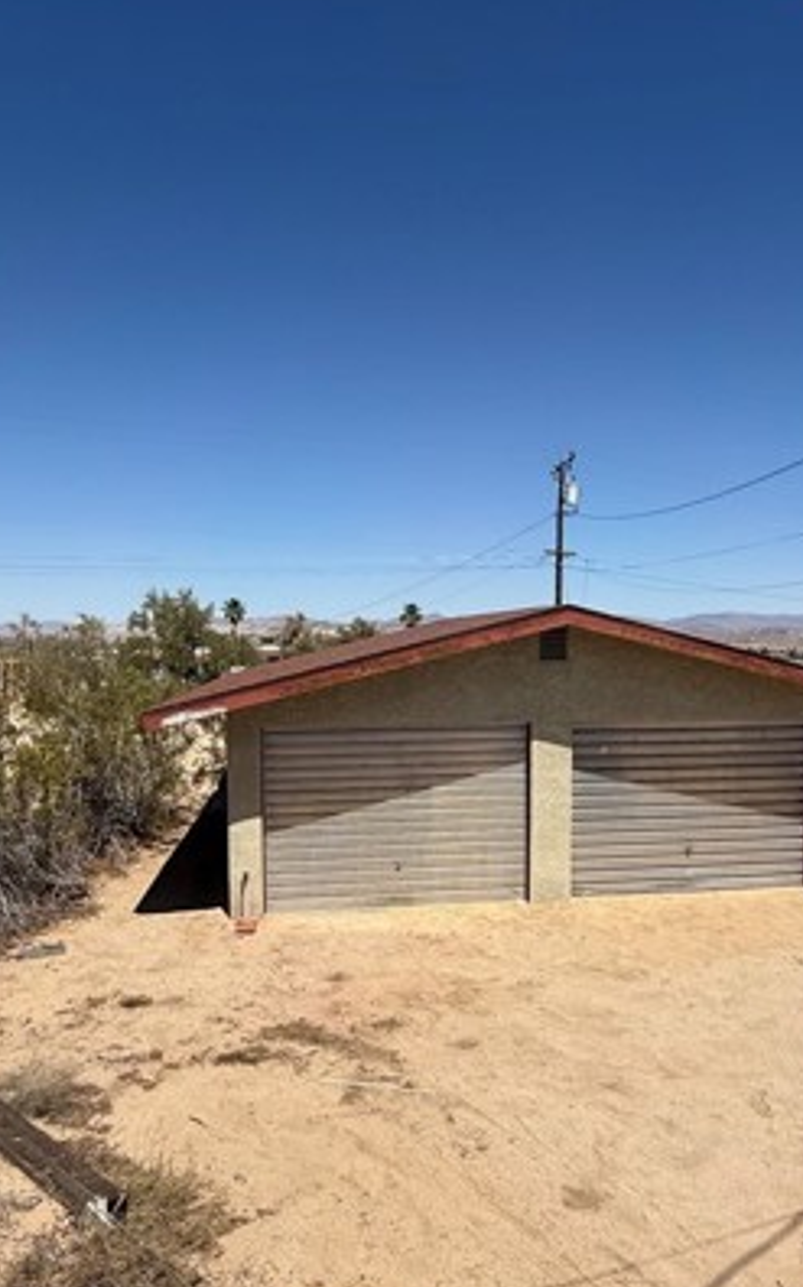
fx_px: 842
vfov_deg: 74.7
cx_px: 436
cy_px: 702
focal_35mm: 24
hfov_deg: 50.9
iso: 50
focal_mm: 2.22
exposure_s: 1/4762
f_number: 2.2
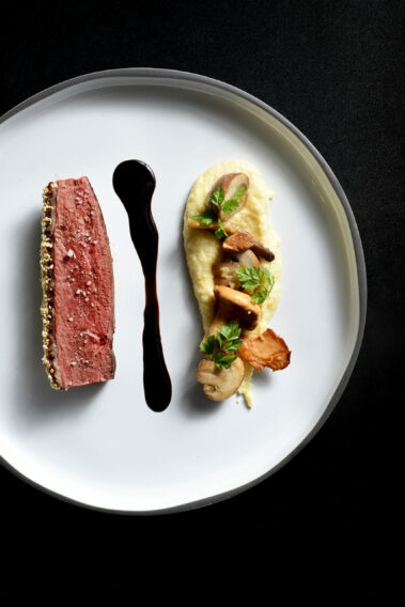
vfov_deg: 33.4
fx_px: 1012
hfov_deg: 22.6
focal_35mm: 60
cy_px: 304
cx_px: 202
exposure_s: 1/100
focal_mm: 60
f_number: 10
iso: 200
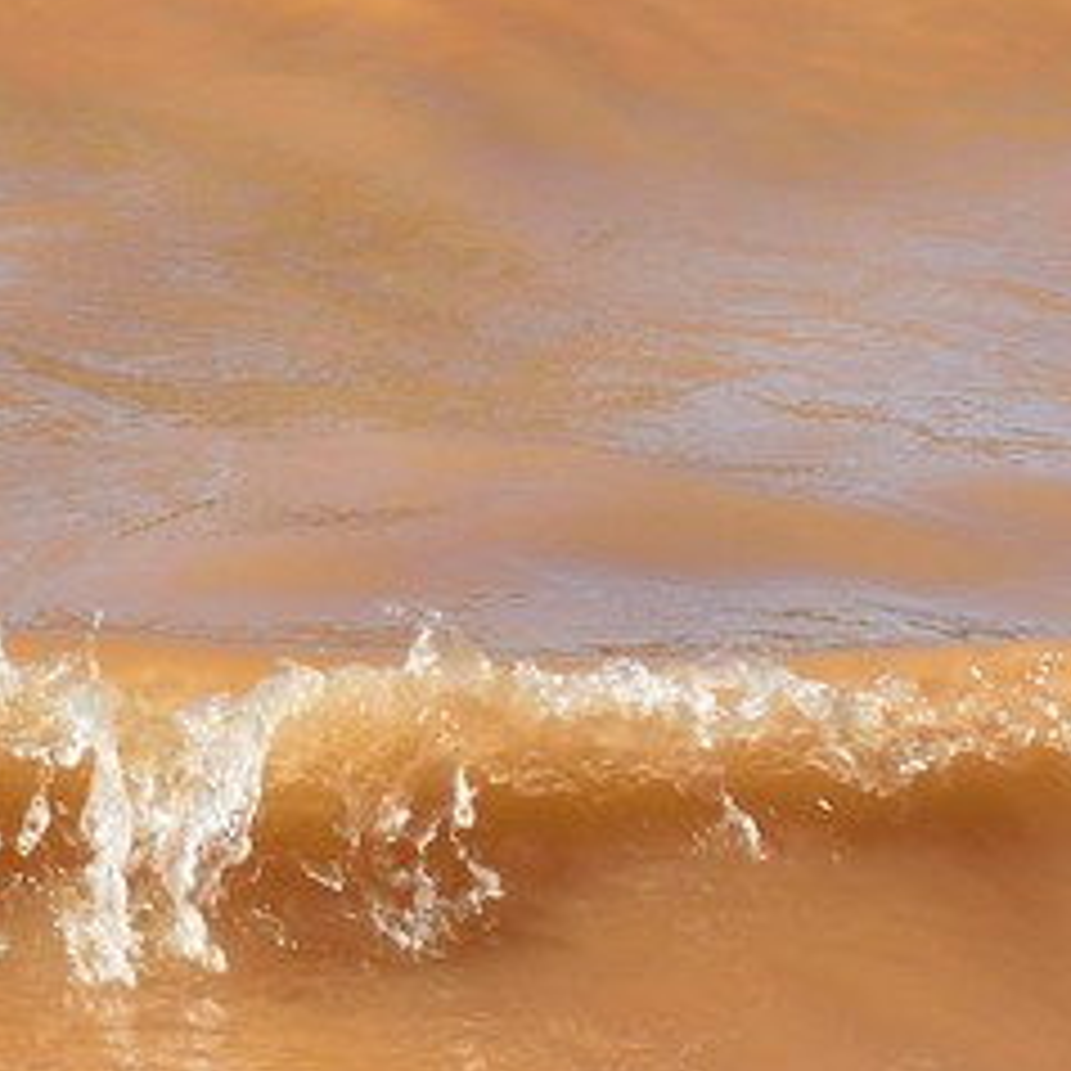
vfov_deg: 4.9
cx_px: -2092
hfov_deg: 4.7
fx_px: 12391
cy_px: -808
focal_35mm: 354
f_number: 13
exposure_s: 1/200
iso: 200
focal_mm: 62
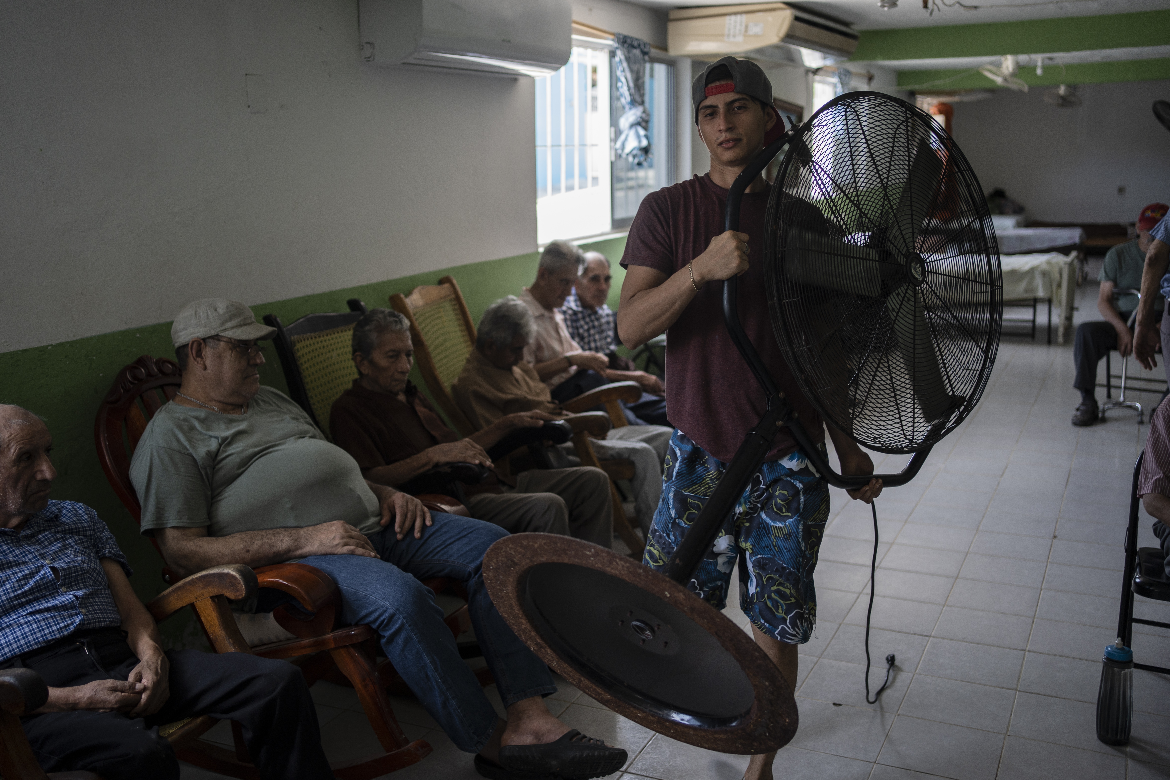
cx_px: 585
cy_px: 390
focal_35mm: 35
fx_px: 1137
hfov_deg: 54.4
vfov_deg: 37.9
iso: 200
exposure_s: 1/200
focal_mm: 35
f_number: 2.2
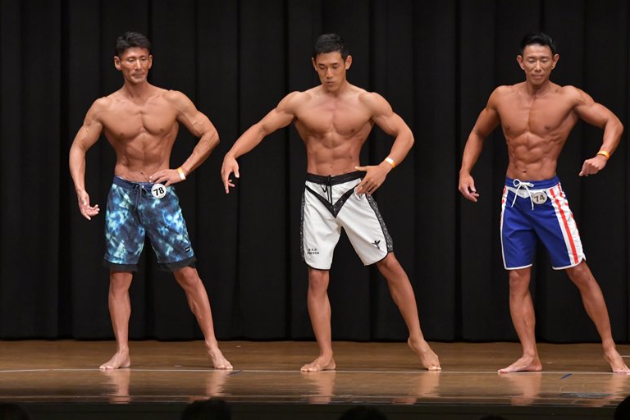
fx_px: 3832
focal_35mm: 219
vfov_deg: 6.3
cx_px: 315
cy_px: 210
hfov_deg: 9.4
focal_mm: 145
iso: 6400
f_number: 5.6
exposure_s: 1/400
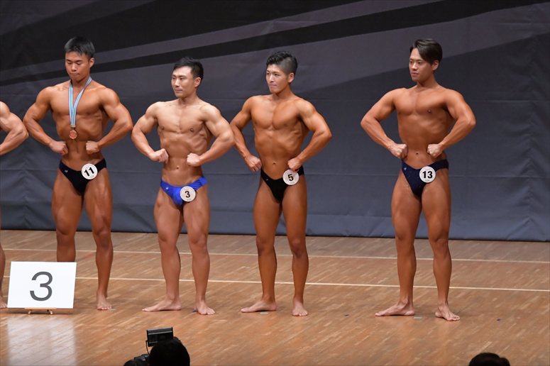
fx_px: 3436
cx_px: 275
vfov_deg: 6.1
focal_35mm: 225
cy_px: 183
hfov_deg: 9.2
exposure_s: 1/400
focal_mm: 150
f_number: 5.6
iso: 6400
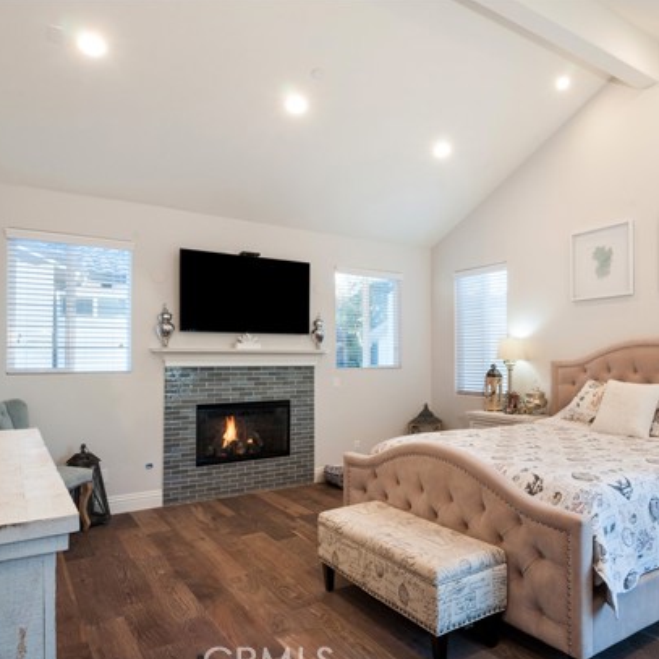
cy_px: 341
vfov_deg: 65.0
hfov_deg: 63.7
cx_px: 429
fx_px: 517
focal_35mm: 24
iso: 200
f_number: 16
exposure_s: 1
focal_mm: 12
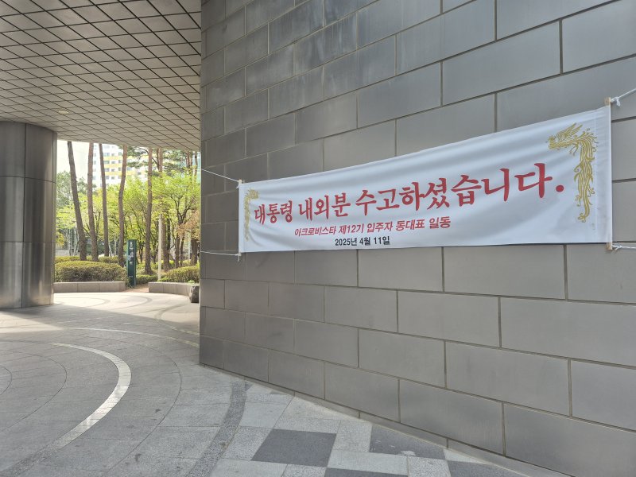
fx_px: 423
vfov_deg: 58.9
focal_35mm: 23
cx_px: 318
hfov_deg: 73.9
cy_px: 238
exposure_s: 1/120
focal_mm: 5.4
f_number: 1.8
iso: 40
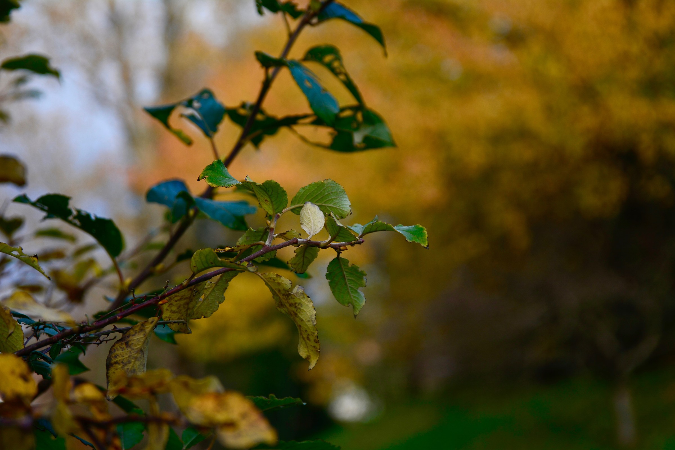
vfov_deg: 10.8
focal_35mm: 128
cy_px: 225
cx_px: 338
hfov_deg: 16.1
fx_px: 2390
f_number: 4.5
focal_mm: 85
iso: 160
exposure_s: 1/320
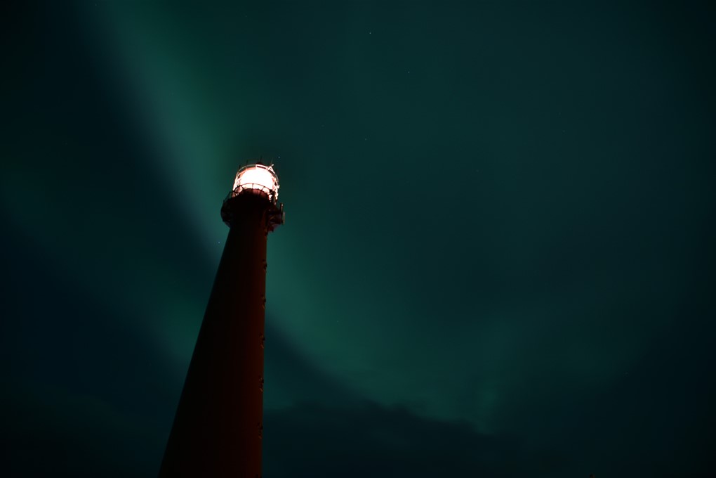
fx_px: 537
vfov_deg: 47.9
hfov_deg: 67.4
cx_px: 358
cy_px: 239
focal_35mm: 27
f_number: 3.5
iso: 100
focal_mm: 18
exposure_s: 14.2
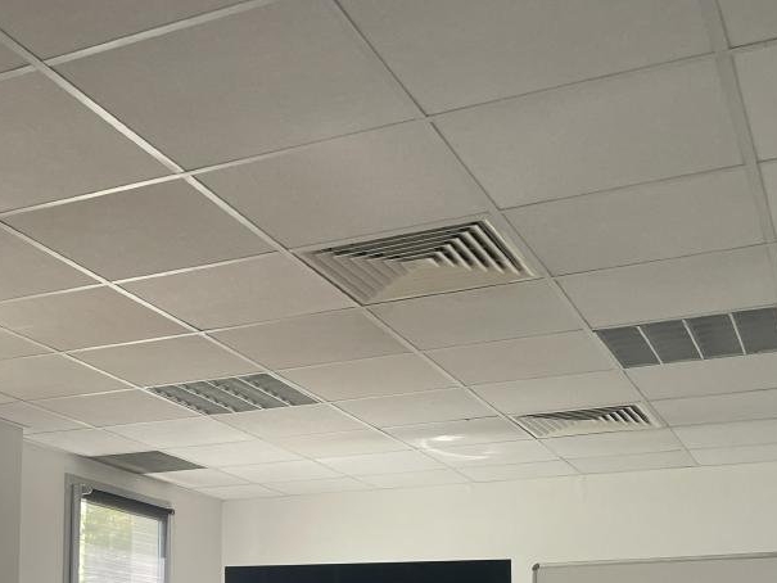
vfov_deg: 25.1
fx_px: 1235
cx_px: 157
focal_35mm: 55
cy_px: 606
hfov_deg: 33.9
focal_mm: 4.2
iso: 125
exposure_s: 1/121
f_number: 1.6
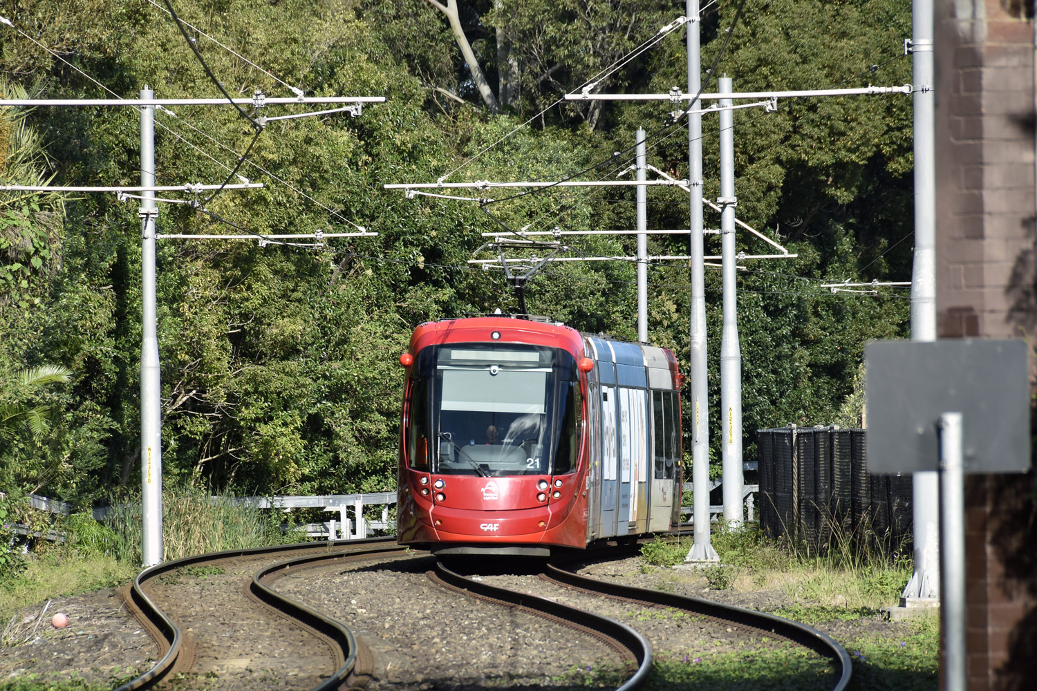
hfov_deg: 6.9
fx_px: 8641
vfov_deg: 4.6
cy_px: 346
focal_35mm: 300
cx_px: 518
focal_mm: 200
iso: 100
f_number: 9
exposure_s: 1/250
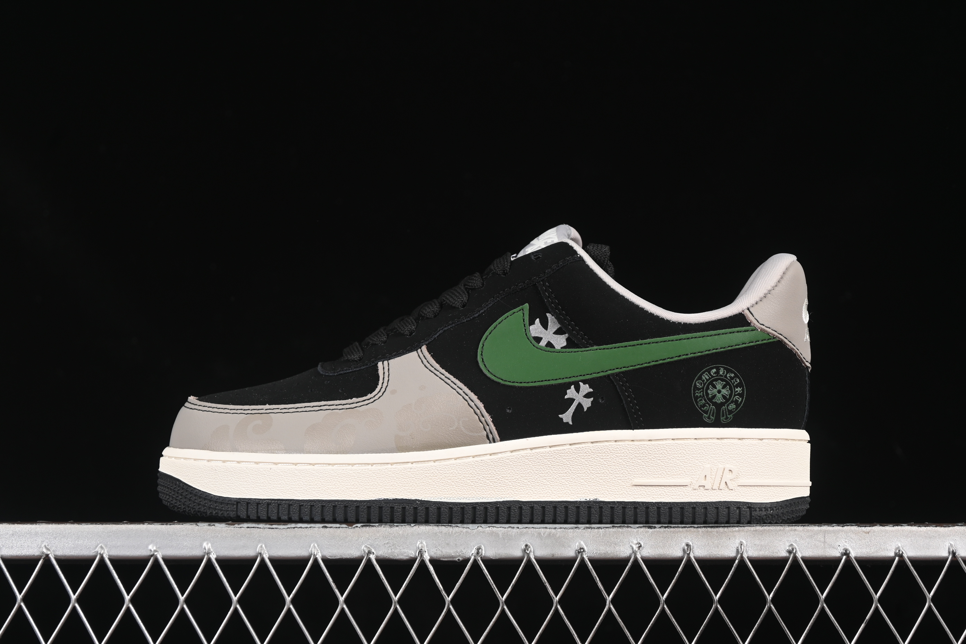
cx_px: 483
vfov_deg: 18.2
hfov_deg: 27.0
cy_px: 322
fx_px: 2012
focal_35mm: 75
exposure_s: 1/60
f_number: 6.3
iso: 160
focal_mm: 50
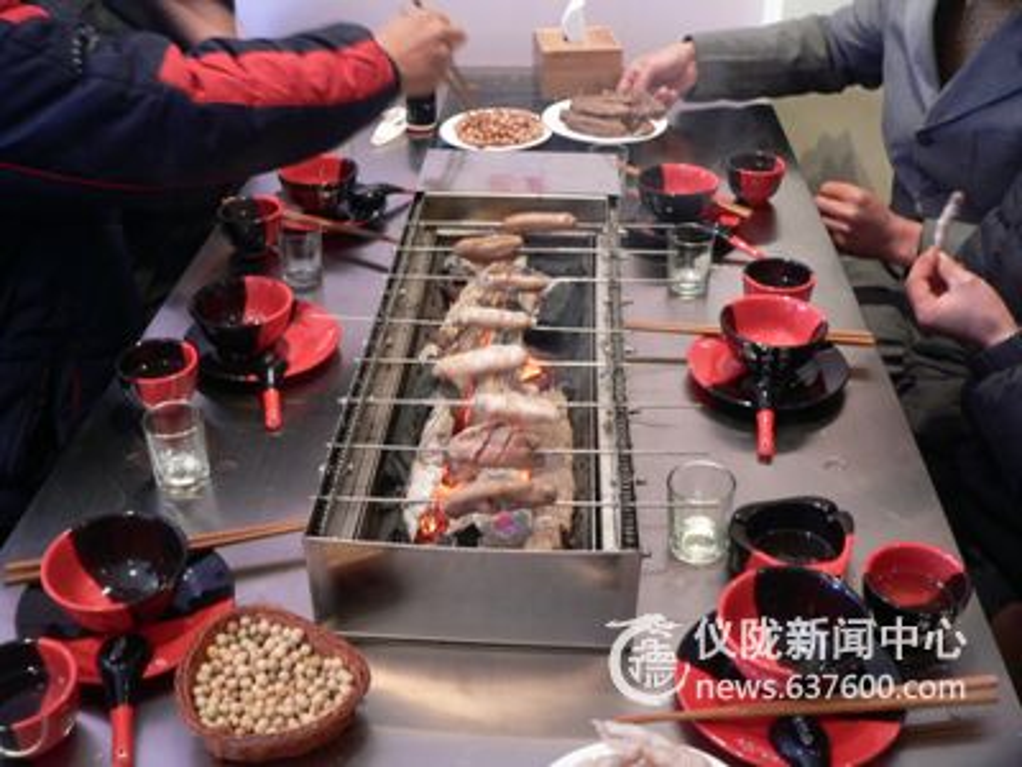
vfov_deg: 39.7
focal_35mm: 36
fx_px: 1063
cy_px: 384
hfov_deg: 51.4
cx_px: 511
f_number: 2.8
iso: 200
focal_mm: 6
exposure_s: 1/5
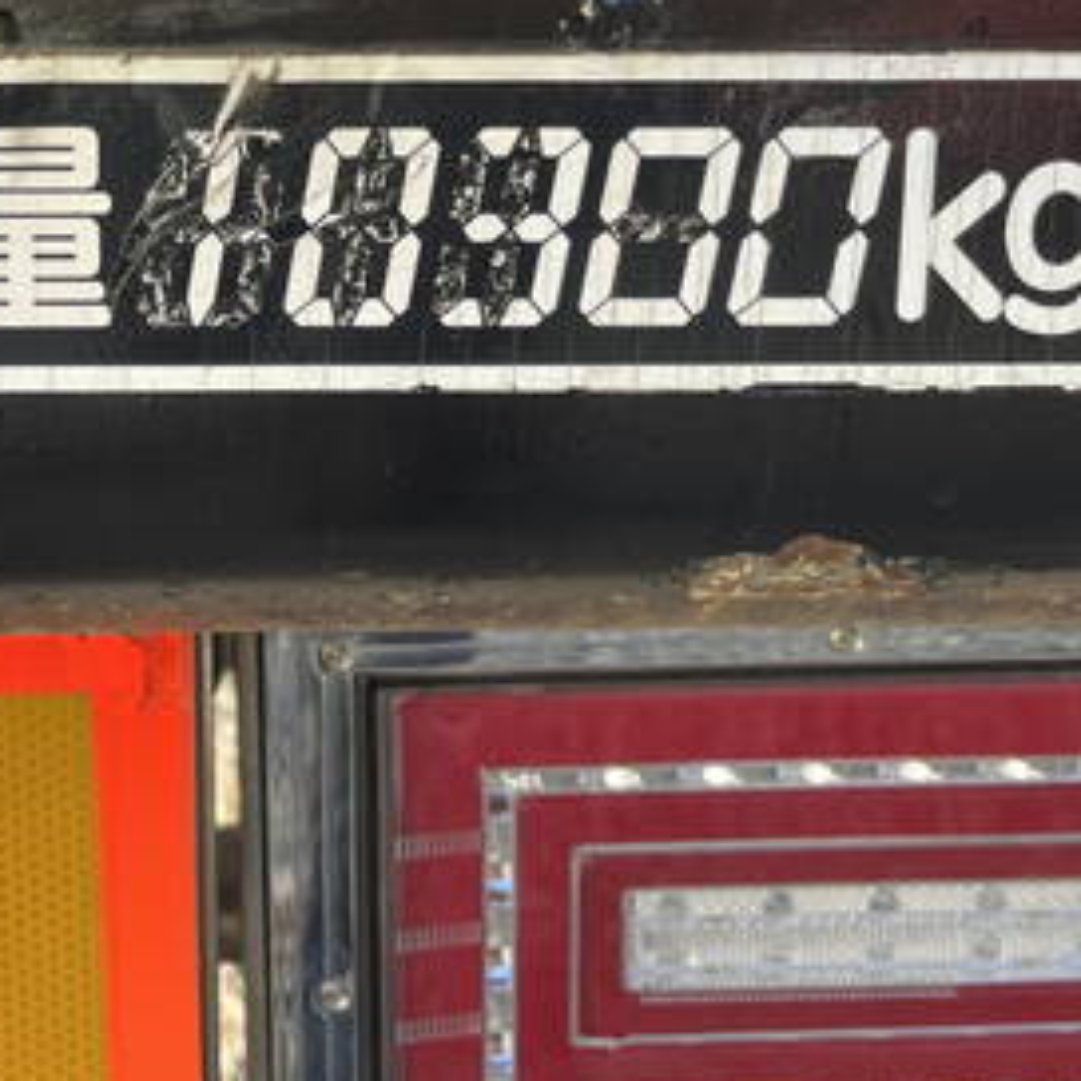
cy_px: 207
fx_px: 1908
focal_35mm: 54
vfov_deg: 30.8
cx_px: 195
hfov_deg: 30.7
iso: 40
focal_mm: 5.1
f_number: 1.6
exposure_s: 1/196
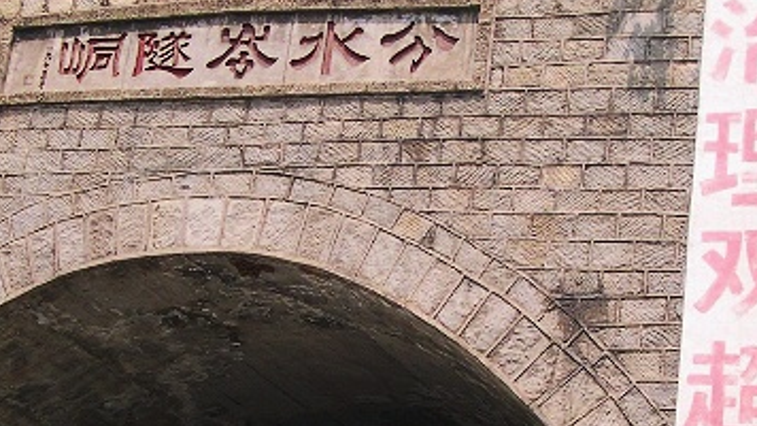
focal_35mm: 93
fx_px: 1866
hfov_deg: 22.9
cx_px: 387
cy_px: 373
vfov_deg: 12.9
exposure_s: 1/122
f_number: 7.6
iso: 100
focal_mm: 8
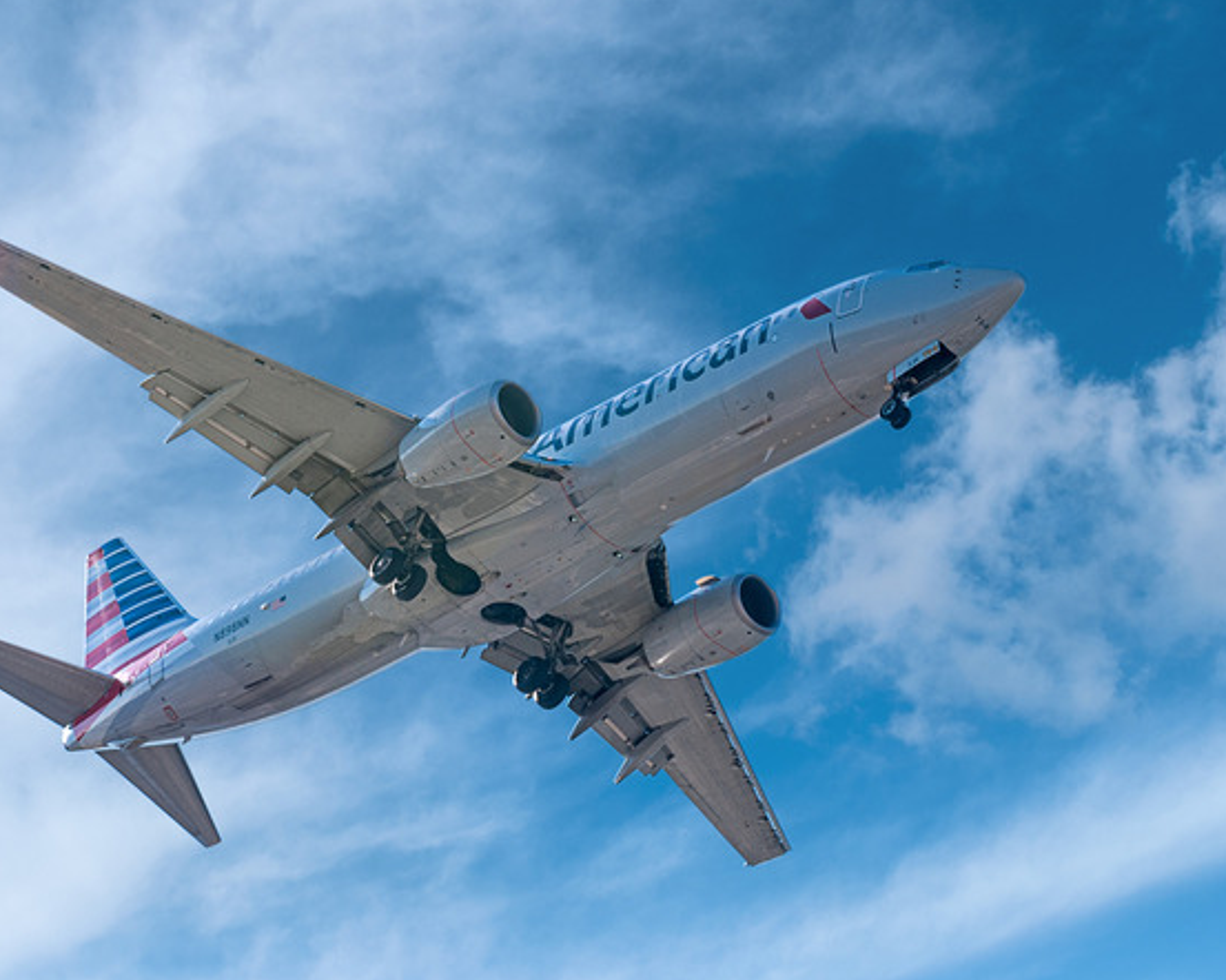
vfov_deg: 11.1
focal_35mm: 139
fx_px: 5042
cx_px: 683
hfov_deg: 13.9
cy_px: 547
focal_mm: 70
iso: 200
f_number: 8
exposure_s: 1/400
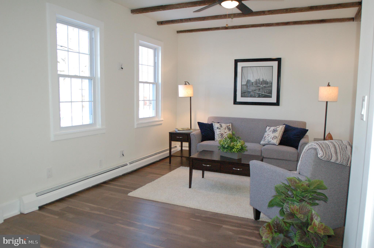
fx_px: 265
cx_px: 187
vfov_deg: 50.3
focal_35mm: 26
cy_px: 124
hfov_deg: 70.5
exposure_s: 1/500
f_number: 2.8
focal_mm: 17
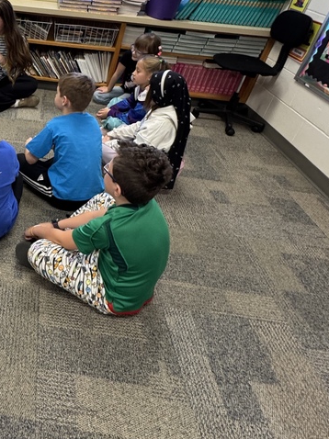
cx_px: -5
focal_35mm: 30
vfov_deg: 58.8
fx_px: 381
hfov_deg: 40.5
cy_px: 151
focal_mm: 2.22
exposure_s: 1/60
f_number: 2.2
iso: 160
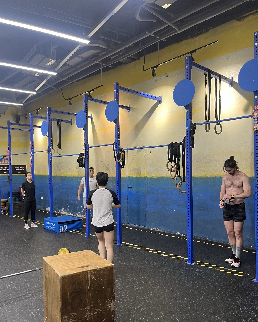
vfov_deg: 60.3
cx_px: 135
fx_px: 277
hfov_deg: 50.0
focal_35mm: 29
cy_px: 181
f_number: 1.6
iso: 80
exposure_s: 1/50
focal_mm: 5.1
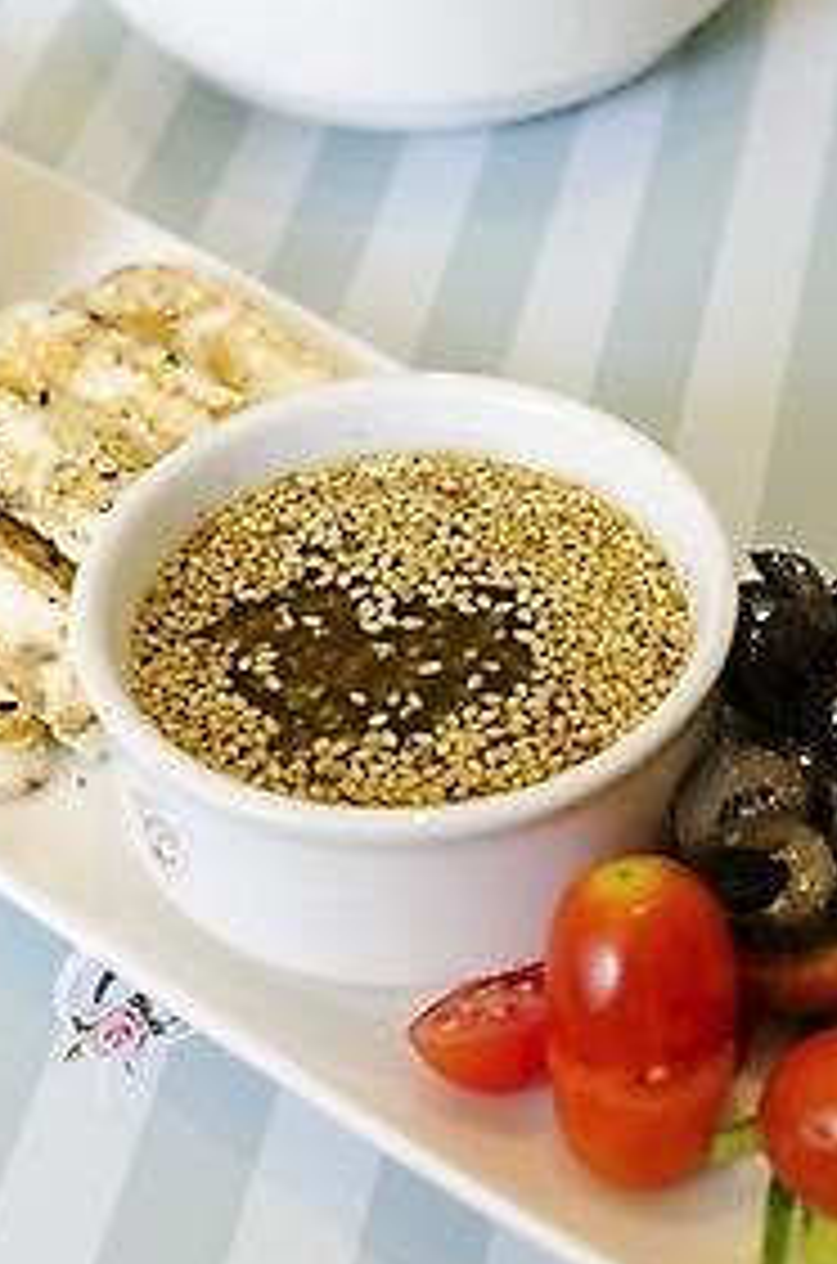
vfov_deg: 26.9
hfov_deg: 18.2
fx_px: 2618
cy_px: 378
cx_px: 394
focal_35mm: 75
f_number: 5.6
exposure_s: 1/30
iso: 250
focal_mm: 35
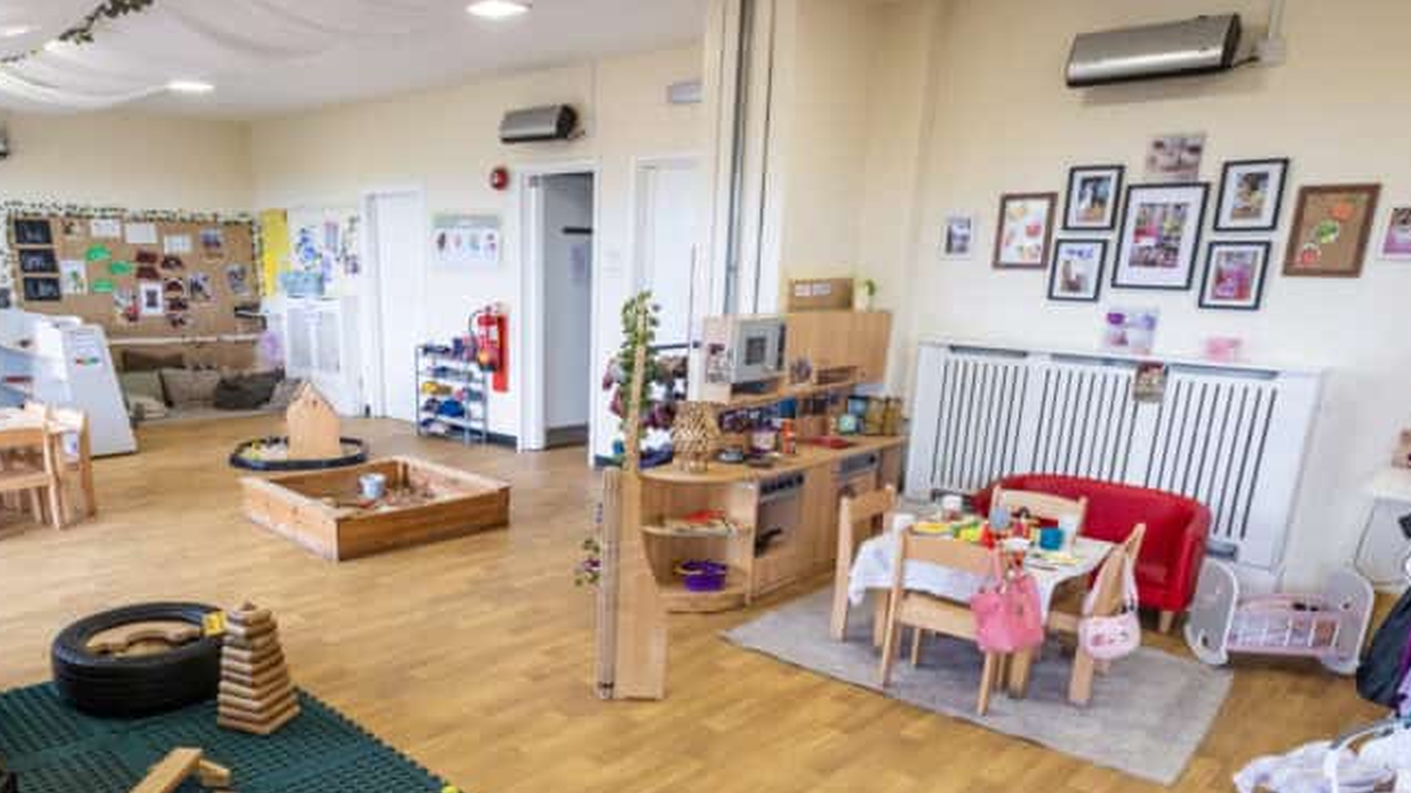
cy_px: 571
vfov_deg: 44.8
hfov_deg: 73.3
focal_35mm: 25
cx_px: 567
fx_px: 935
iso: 400
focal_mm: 10
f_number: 5
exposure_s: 1/50
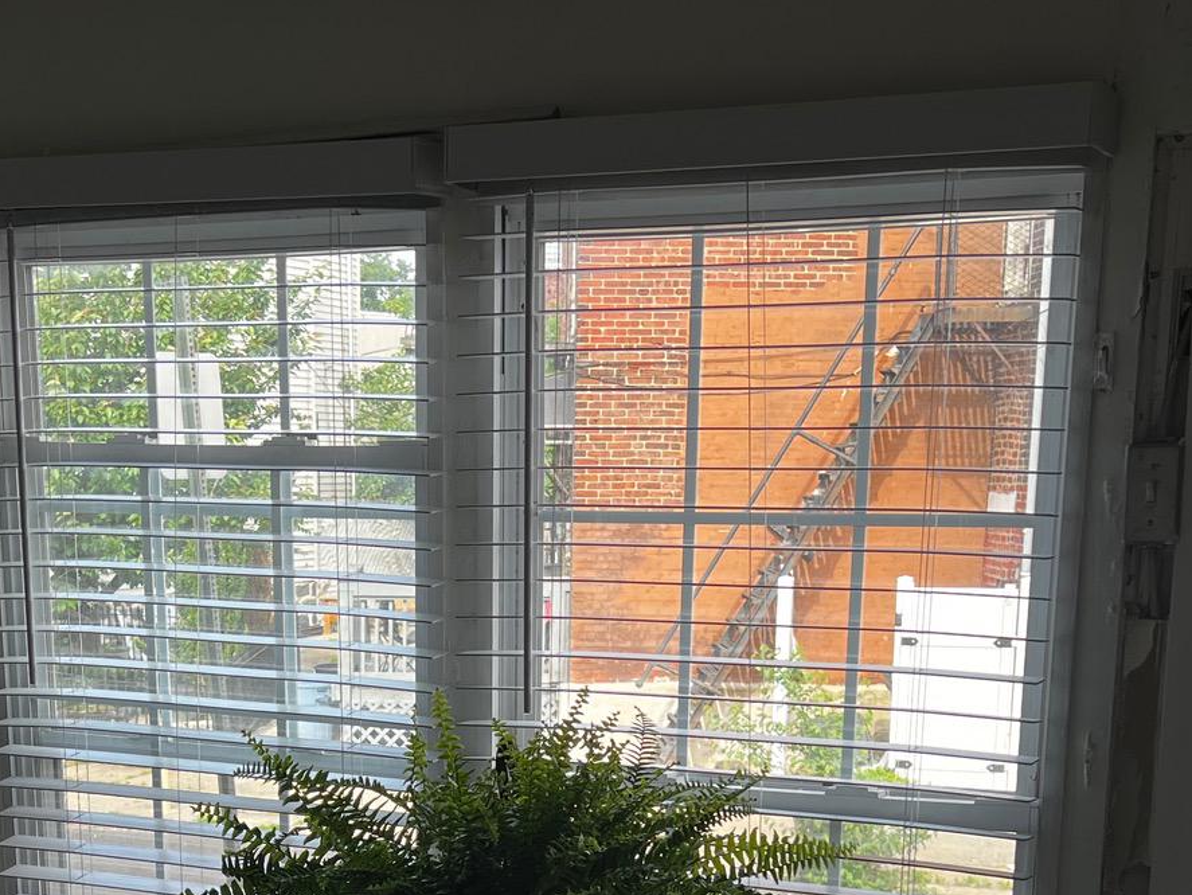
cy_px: 942
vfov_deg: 23.2
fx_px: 2067
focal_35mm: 60
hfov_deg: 32.1
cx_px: 469
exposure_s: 1/349
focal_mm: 5.7
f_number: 1.5
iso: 50
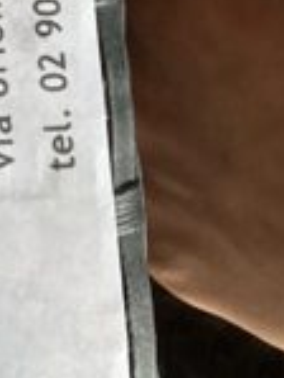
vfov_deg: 8.6
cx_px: -634
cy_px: -751
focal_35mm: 192
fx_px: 2097
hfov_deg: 6.8
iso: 50
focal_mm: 3.99
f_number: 1.8
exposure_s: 1/50
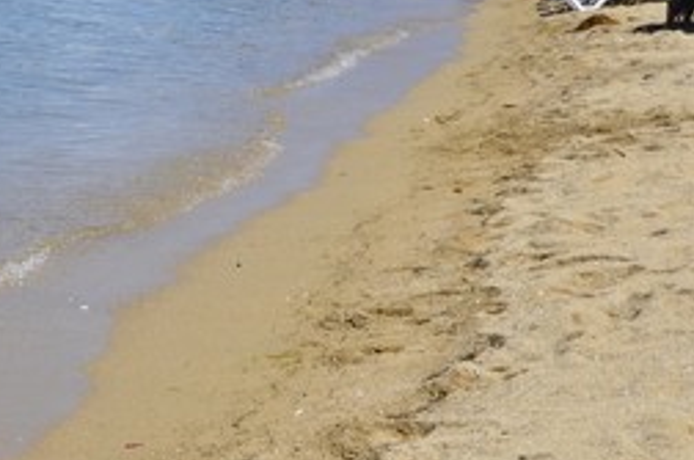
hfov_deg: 15.5
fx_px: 2347
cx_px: -353
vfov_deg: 10.9
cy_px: -124
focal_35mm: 122
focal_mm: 20
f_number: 11
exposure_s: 1/350
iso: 200
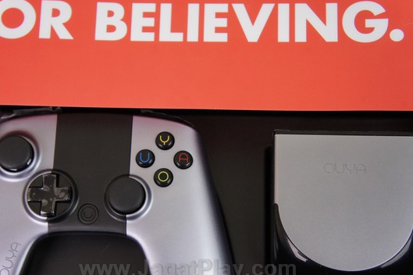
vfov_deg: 22.7
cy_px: 151
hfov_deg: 33.6
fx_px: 683
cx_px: 190
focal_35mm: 60
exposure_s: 1/100
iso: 1600
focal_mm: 35
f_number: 4.5
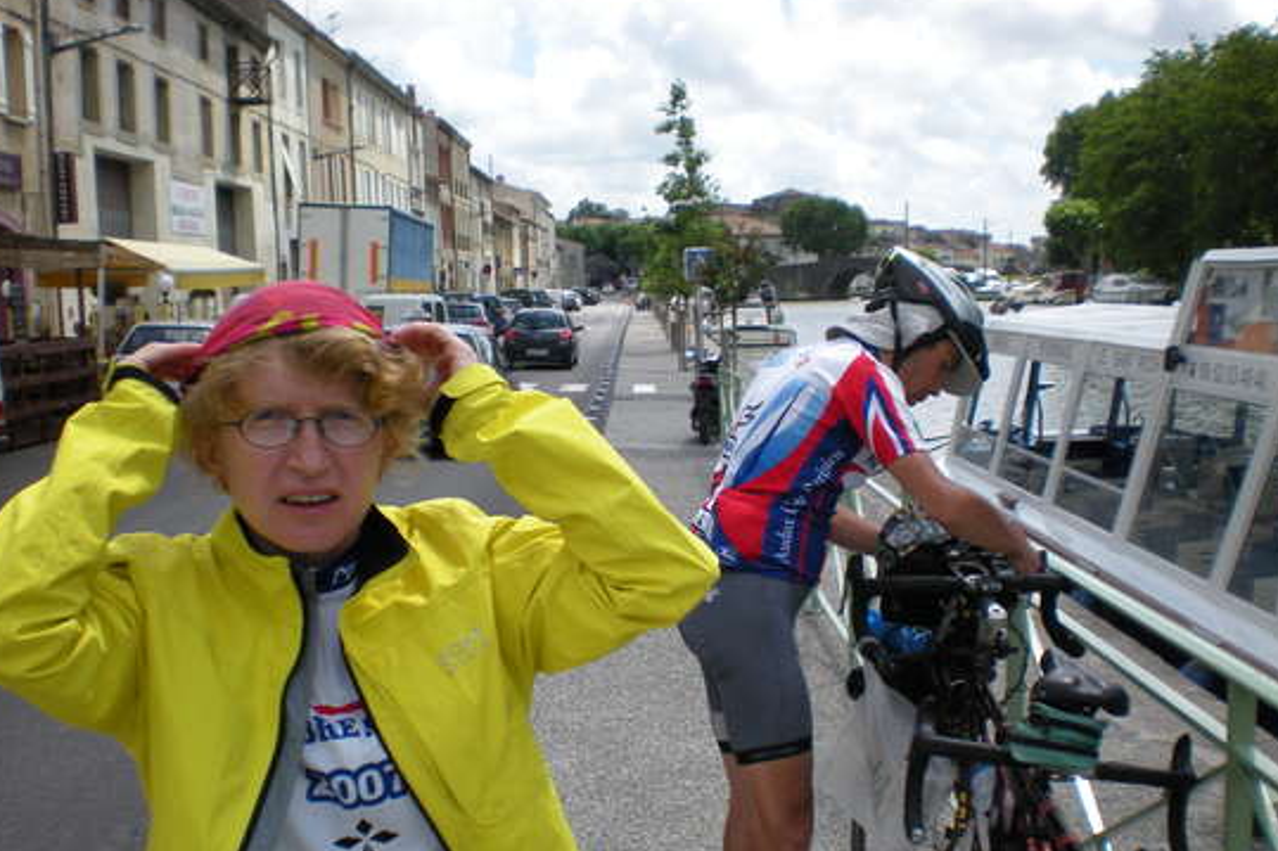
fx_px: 1561
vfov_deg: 30.4
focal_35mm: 44
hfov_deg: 44.5
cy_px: 517
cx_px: 676
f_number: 4.6
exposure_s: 1/371
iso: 64
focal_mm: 6.3
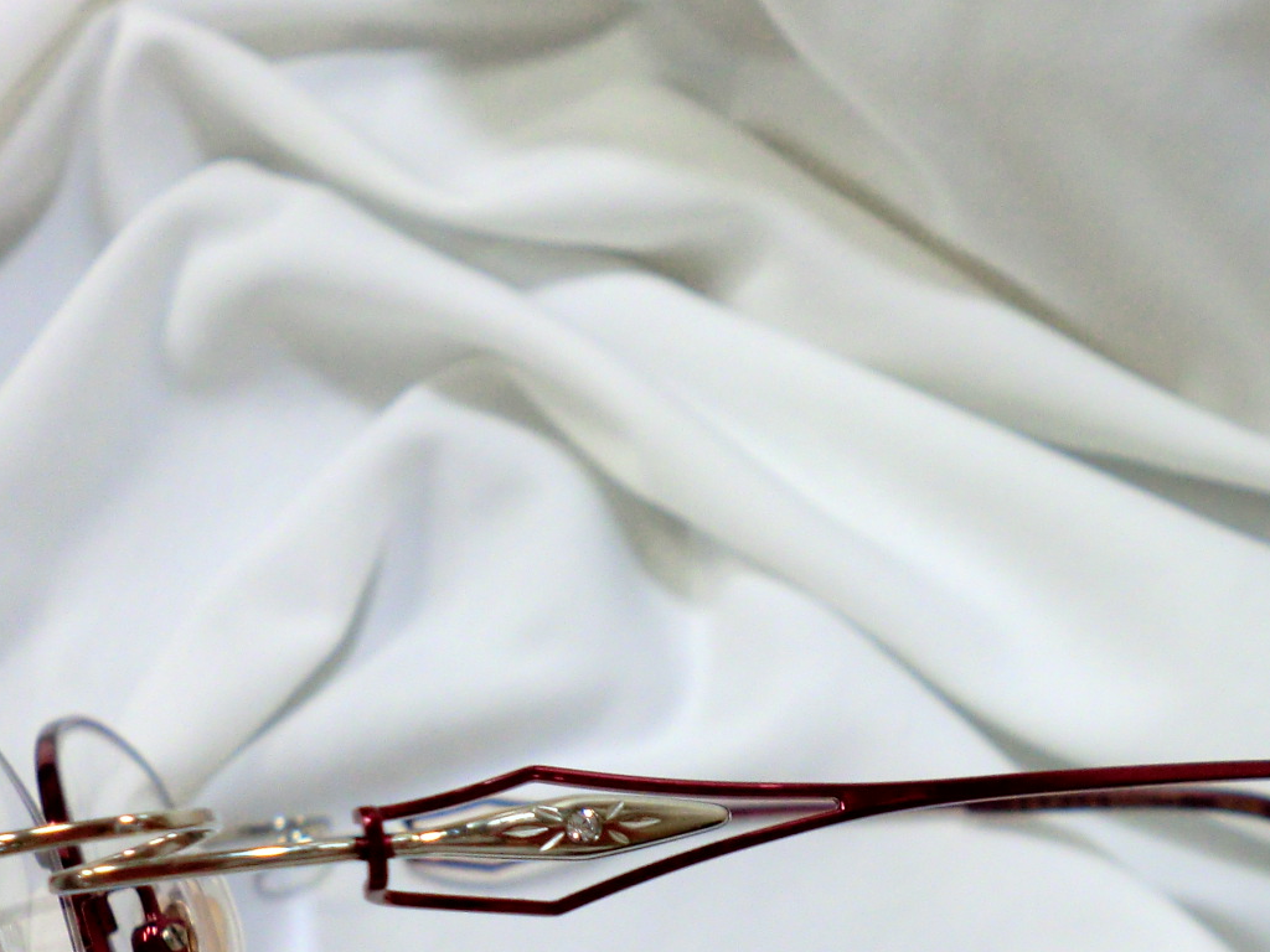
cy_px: 833
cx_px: 852
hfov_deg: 30.0
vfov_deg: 22.4
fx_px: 2348
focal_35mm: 64
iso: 125
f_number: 3.5
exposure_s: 1/60
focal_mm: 5.8
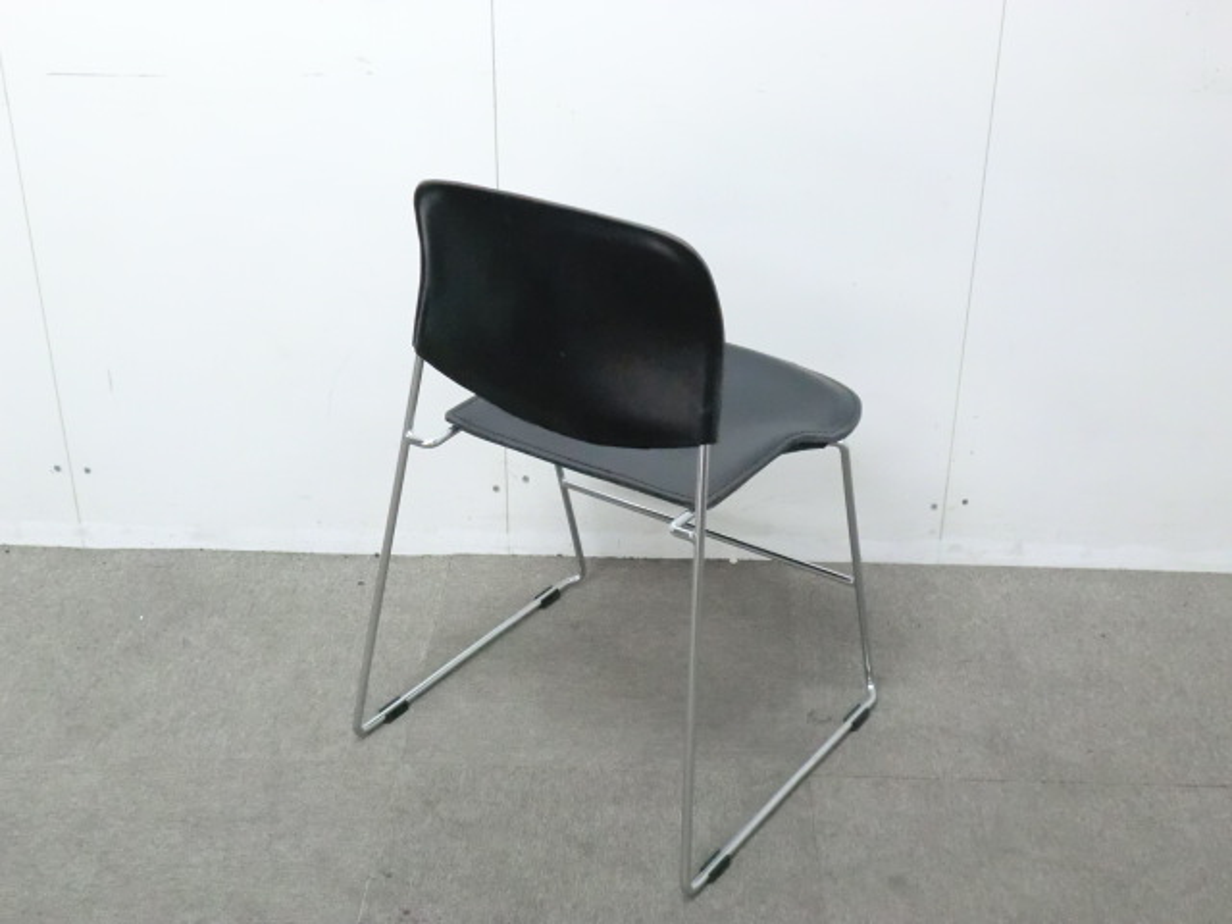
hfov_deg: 42.1
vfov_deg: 32.2
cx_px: 616
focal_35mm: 45
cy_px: 462
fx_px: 1602
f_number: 4.3
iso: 800
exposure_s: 1/40
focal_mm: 8.2
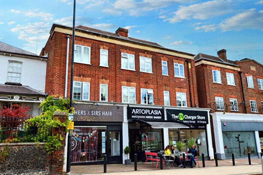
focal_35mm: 30
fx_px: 219
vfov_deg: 43.6
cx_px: 132
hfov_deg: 62.0
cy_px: 88
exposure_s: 1/400
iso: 400
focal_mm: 20
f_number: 11
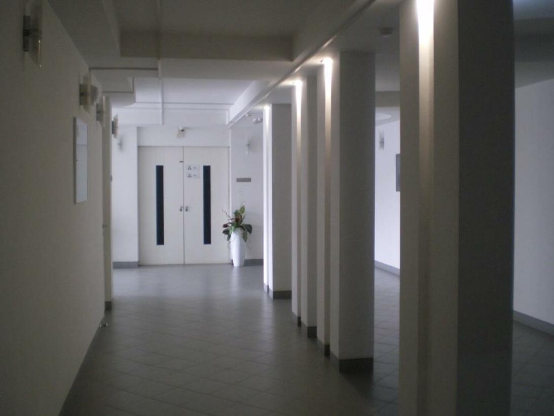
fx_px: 608
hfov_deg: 49.0
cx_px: 277
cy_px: 208
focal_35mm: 38
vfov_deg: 37.7
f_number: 3.1
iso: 320
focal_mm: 6.3
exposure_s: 1/30
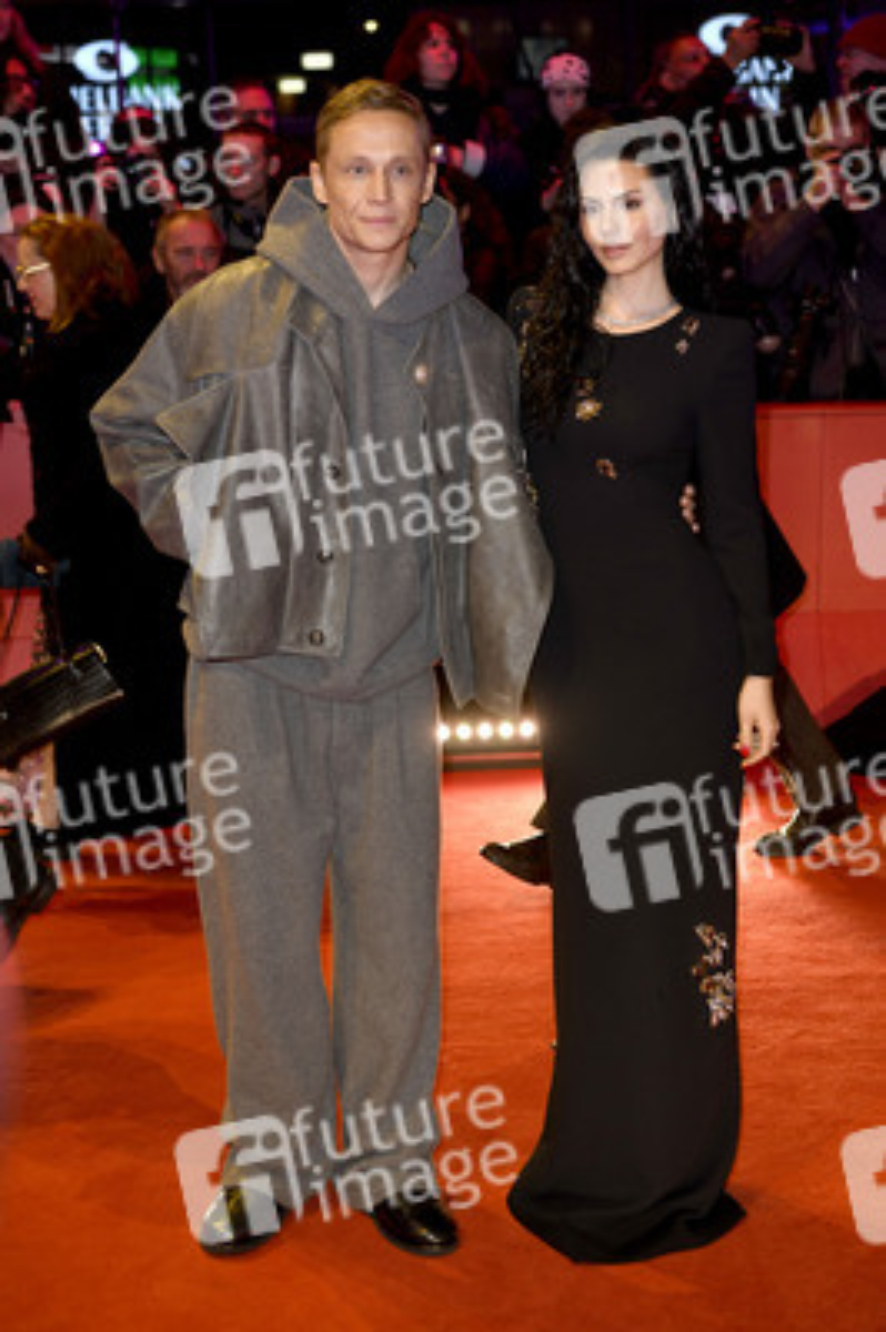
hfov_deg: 24.6
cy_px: 666
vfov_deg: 36.3
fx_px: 2034
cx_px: 443
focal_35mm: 55
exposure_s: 1/400
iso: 800
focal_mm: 55
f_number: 4
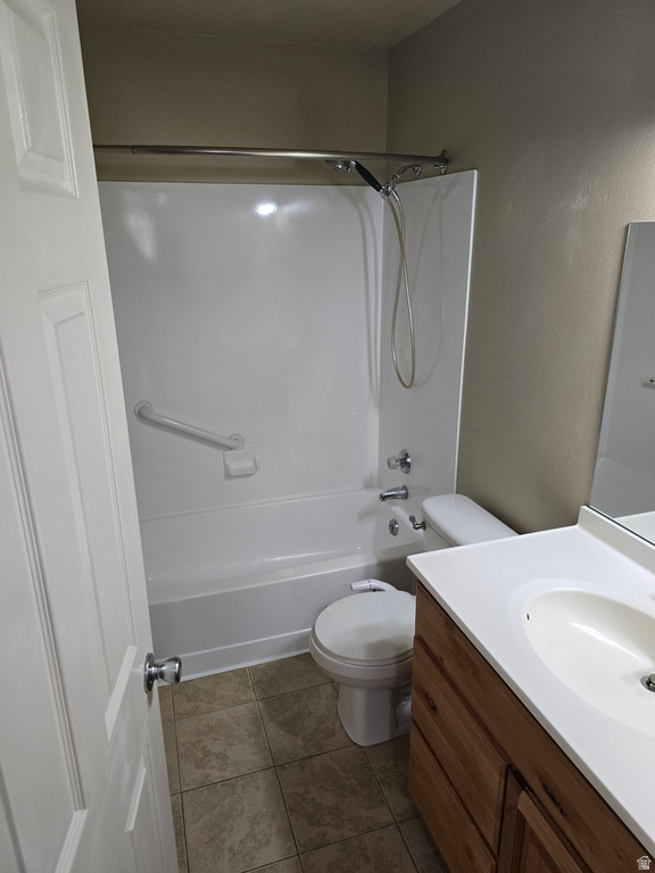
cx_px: 328
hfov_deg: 58.9
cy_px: 436
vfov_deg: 73.9
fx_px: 580
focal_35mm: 23
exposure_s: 1/120
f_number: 1.7
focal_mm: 6.3
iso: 250
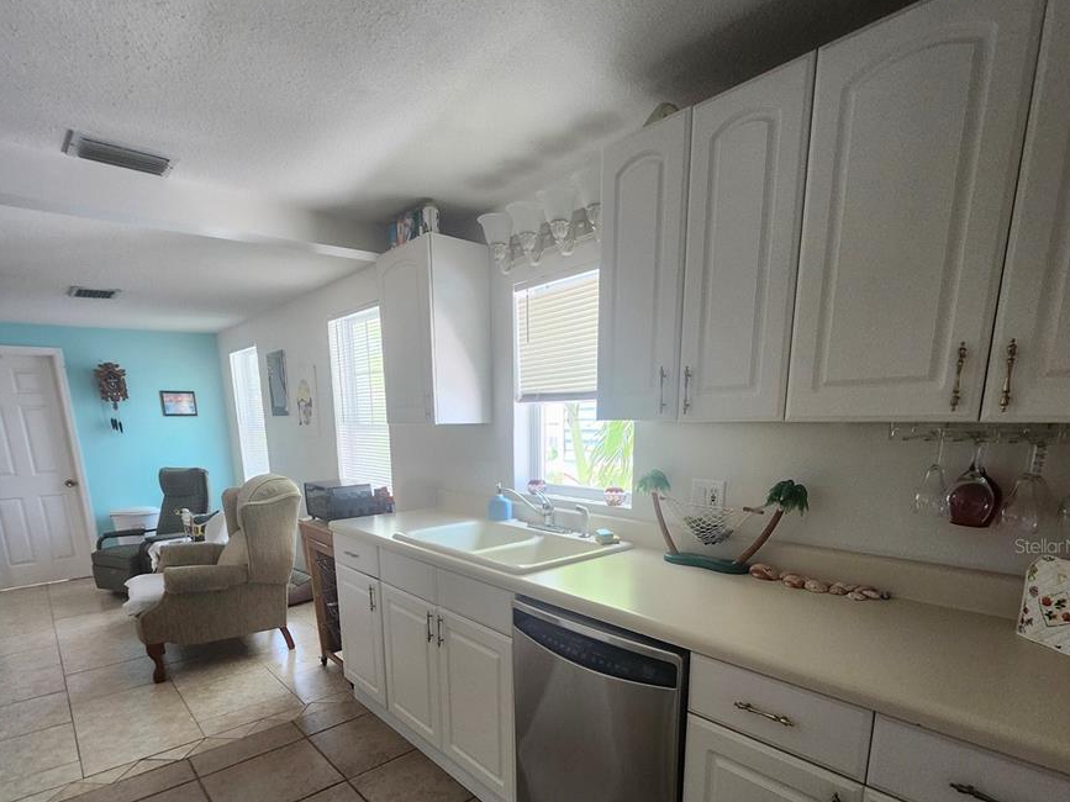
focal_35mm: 18
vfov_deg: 69.2
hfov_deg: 87.7
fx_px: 556
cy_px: 545
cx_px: 547
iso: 250
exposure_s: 1/60
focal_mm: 1.74
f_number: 2.2
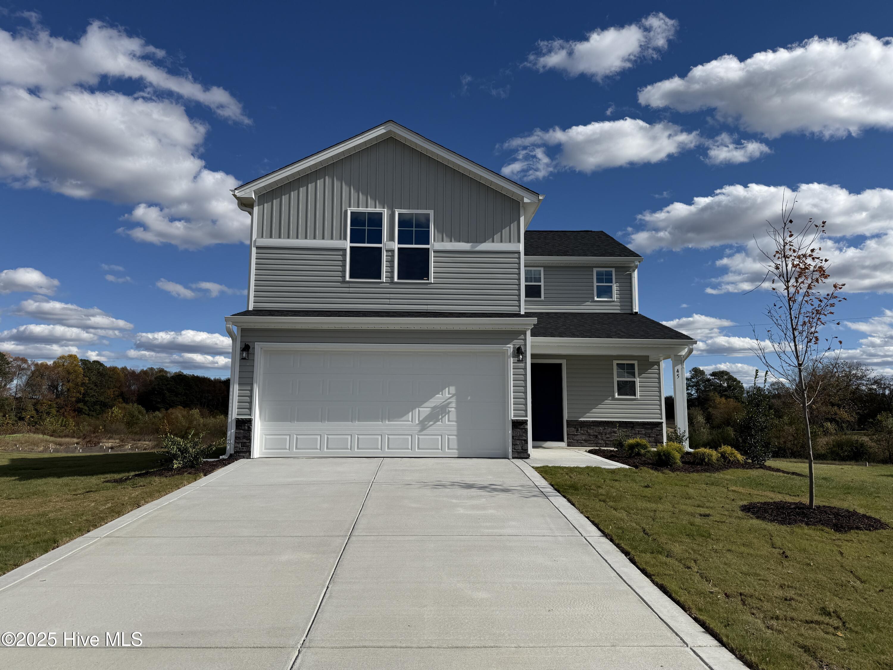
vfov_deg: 56.8
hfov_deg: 71.6
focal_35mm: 24
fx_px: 619
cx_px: 446
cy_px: 335
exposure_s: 1/8130
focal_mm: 6.76
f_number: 1.78
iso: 80
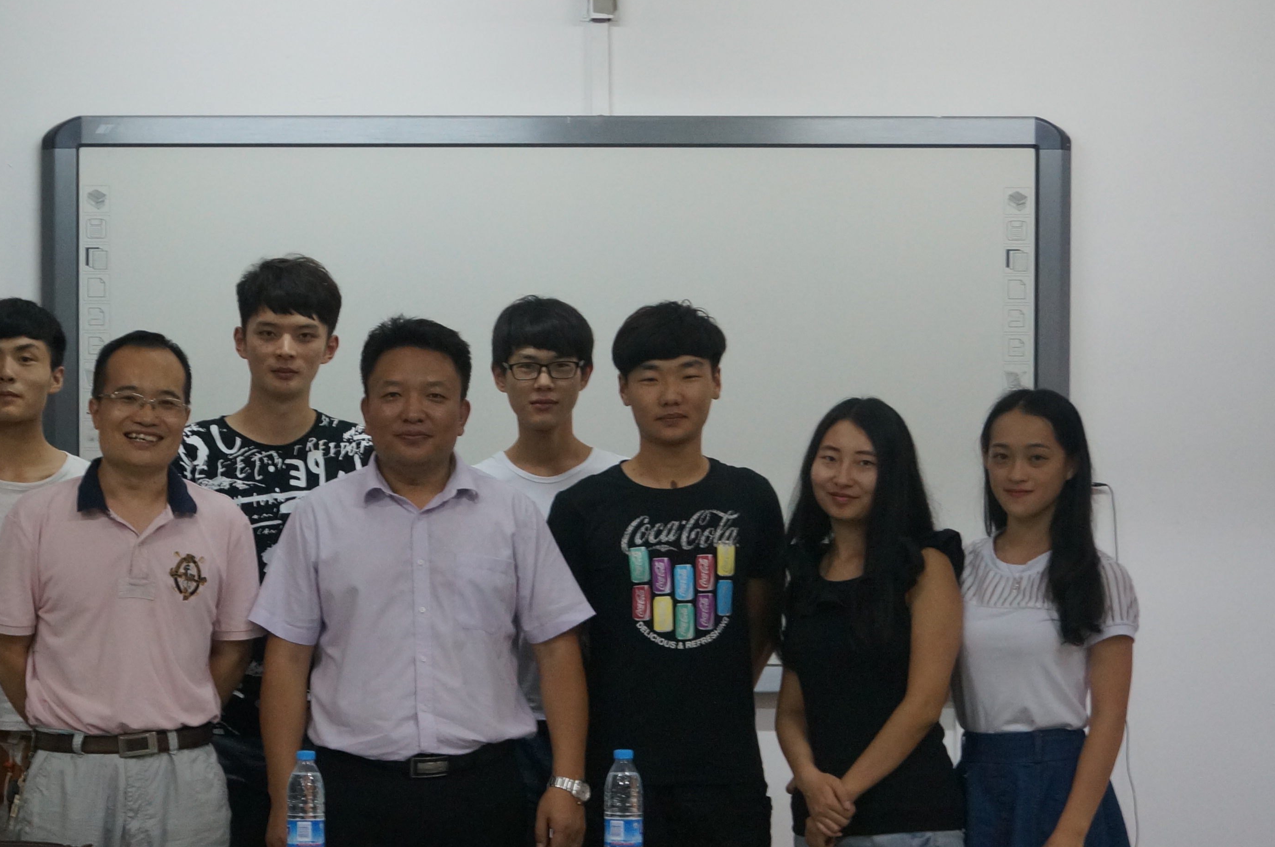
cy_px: 597
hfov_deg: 23.6
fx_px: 3007
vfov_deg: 16.0
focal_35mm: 85
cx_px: 266
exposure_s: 1/60
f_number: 5
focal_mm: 32
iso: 1000
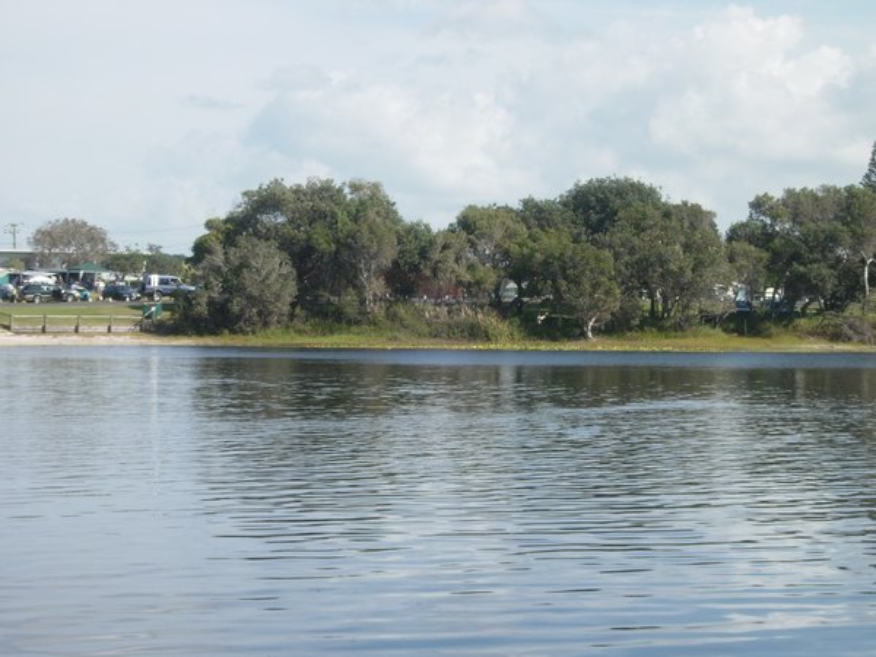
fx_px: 2860
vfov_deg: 13.1
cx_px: 438
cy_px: 328
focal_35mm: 113
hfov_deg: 17.4
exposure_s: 1/222
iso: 79
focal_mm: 23.4
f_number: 8.2
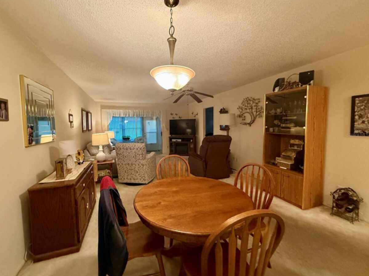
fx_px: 160
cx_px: 172
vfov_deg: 81.7
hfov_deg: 98.0
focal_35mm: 15
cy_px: 135
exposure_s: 1/60
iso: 640
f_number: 2.2
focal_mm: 2.22
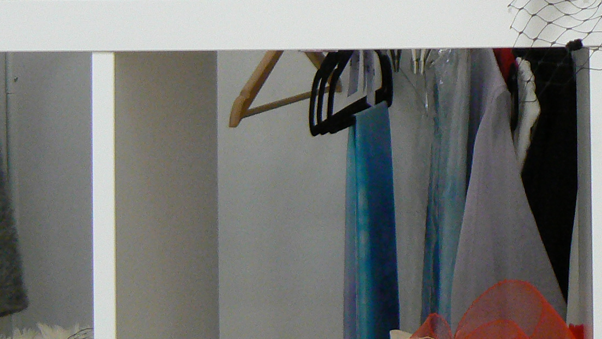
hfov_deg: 21.0
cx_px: 516
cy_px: -196
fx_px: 1596
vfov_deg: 11.5
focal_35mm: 100
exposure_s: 1/25
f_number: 2.8
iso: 200
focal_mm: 6
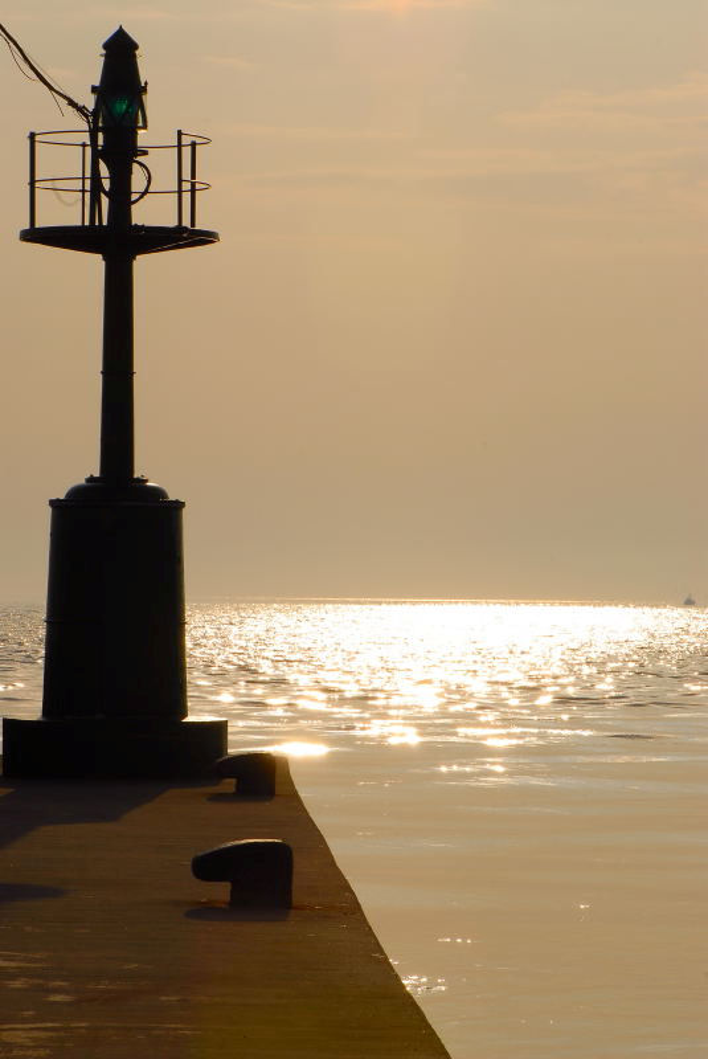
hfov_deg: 8.7
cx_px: 354
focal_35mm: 158
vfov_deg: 13.0
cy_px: 530
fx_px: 4636
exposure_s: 1/125
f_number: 22
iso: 100
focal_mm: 105
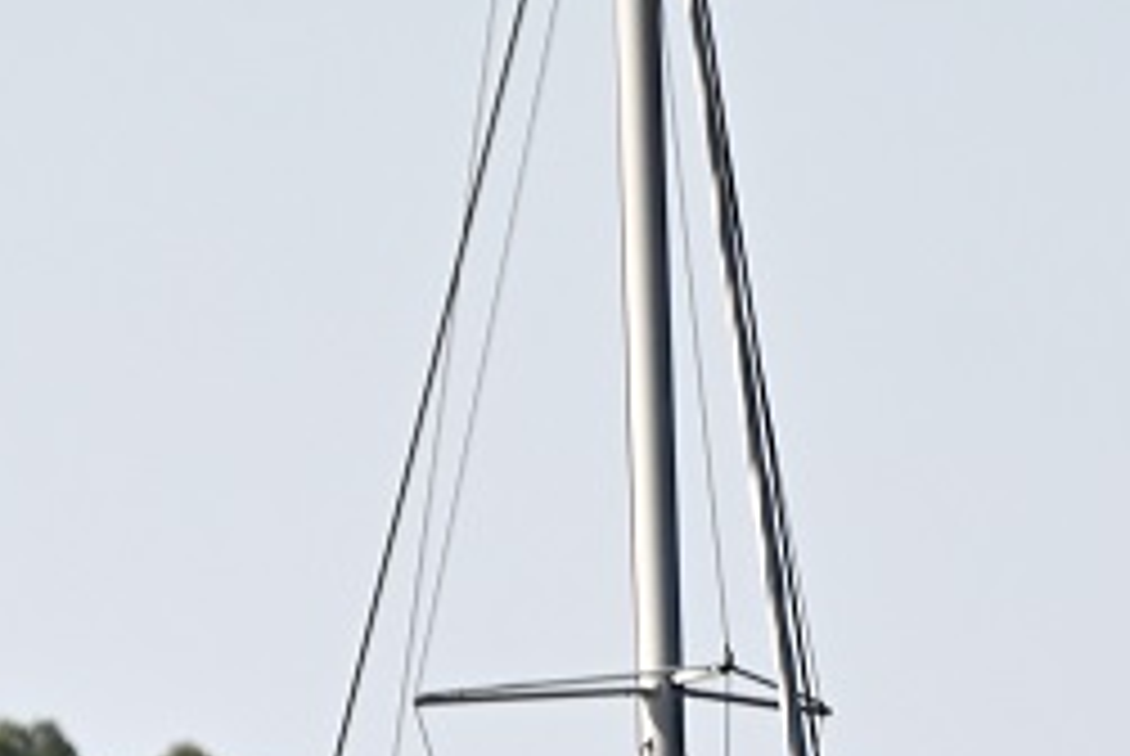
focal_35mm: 1551
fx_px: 48740
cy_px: 1901
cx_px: 495
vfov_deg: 0.9
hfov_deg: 1.3
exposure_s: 1/1000
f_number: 5.6
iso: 160
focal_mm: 300
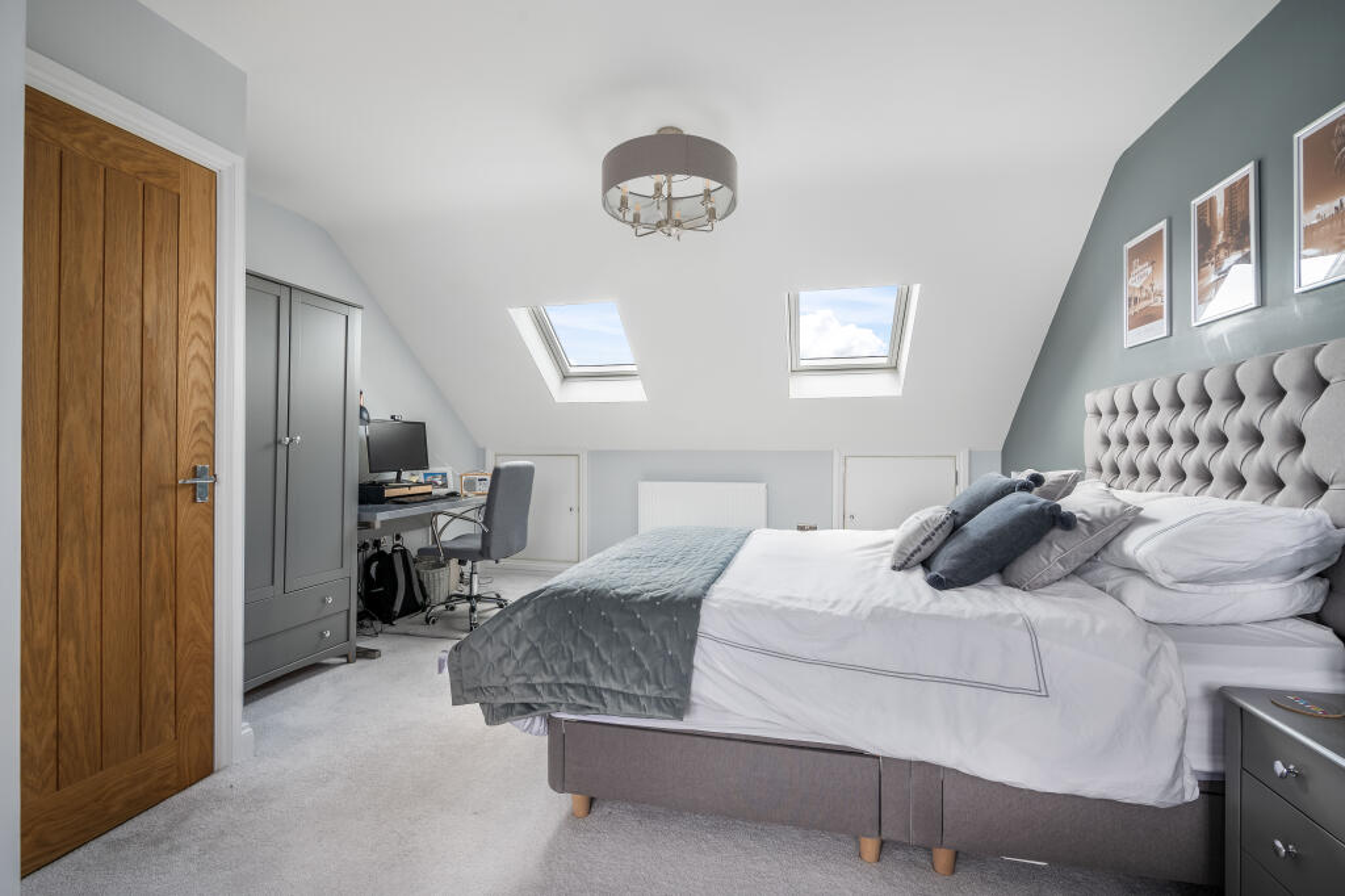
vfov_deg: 73.7
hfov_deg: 96.8
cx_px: 672
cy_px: 448
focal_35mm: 16
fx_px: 598
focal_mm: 16
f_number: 9
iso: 400
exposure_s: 1/4
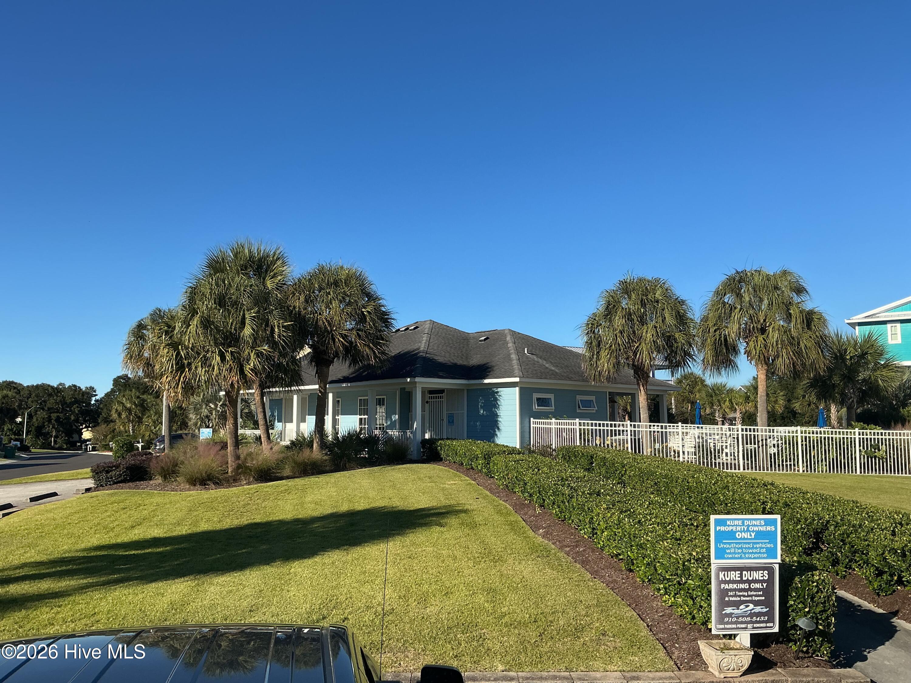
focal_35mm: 29
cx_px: 456
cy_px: 342
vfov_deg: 48.2
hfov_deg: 61.7
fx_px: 763
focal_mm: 3
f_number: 1.8
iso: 25
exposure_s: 1/1786
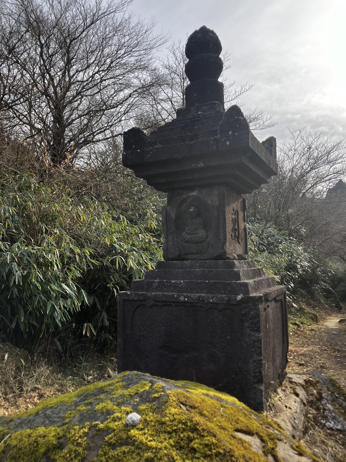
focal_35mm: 28
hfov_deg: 49.7
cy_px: 231
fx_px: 373
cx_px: 173
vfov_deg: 63.4
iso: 32
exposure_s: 1/419
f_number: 1.8
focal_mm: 3.99
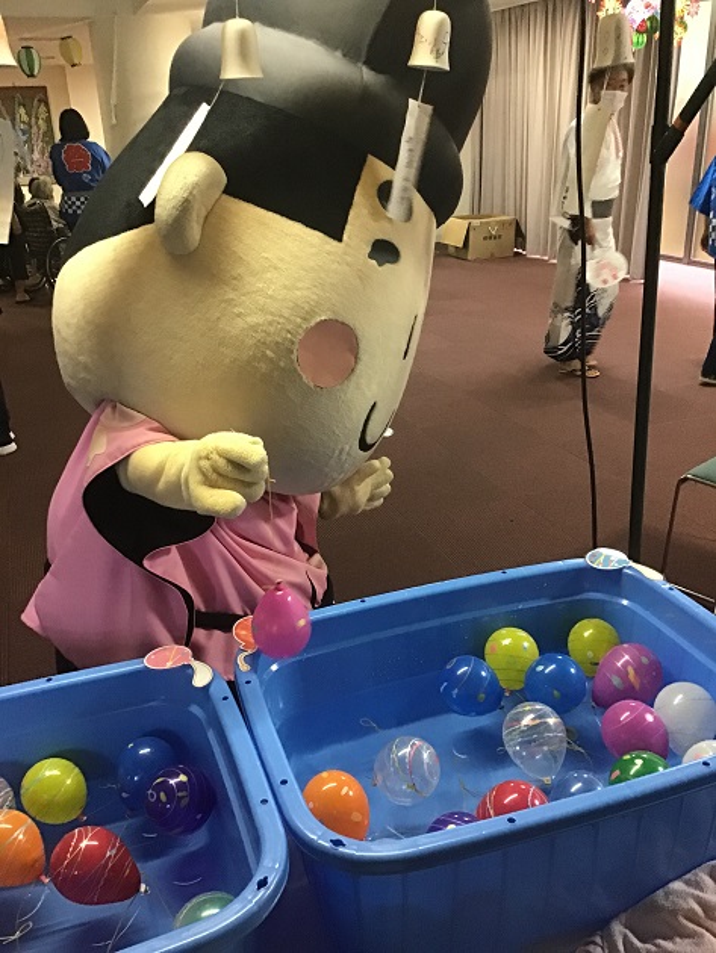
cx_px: 358
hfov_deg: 45.5
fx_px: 854
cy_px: 476
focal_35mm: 31
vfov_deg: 58.3
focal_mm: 3.3
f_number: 2.4
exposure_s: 1/24
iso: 200
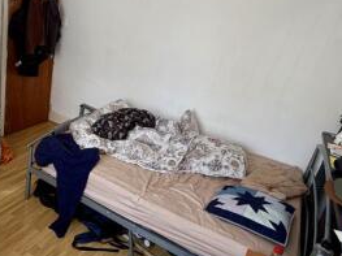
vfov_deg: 45.1
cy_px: 101
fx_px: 306
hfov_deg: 57.0
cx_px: 111
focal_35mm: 31
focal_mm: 2.22
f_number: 2.2
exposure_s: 1/121
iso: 80
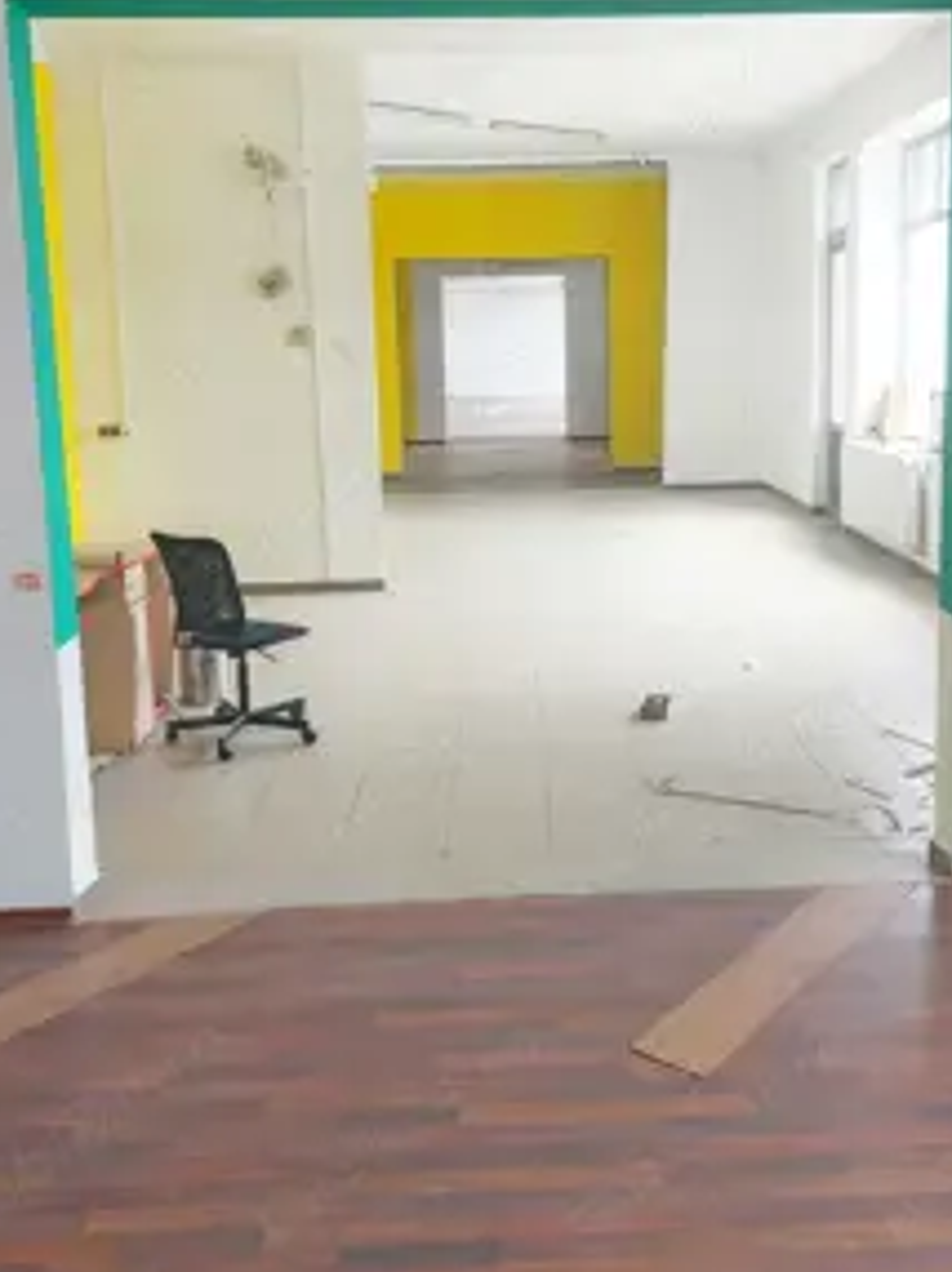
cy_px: 525
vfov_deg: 52.4
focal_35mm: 35
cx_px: 552
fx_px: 1285
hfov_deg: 40.5
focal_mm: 5.23
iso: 80
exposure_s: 1/100
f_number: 1.8
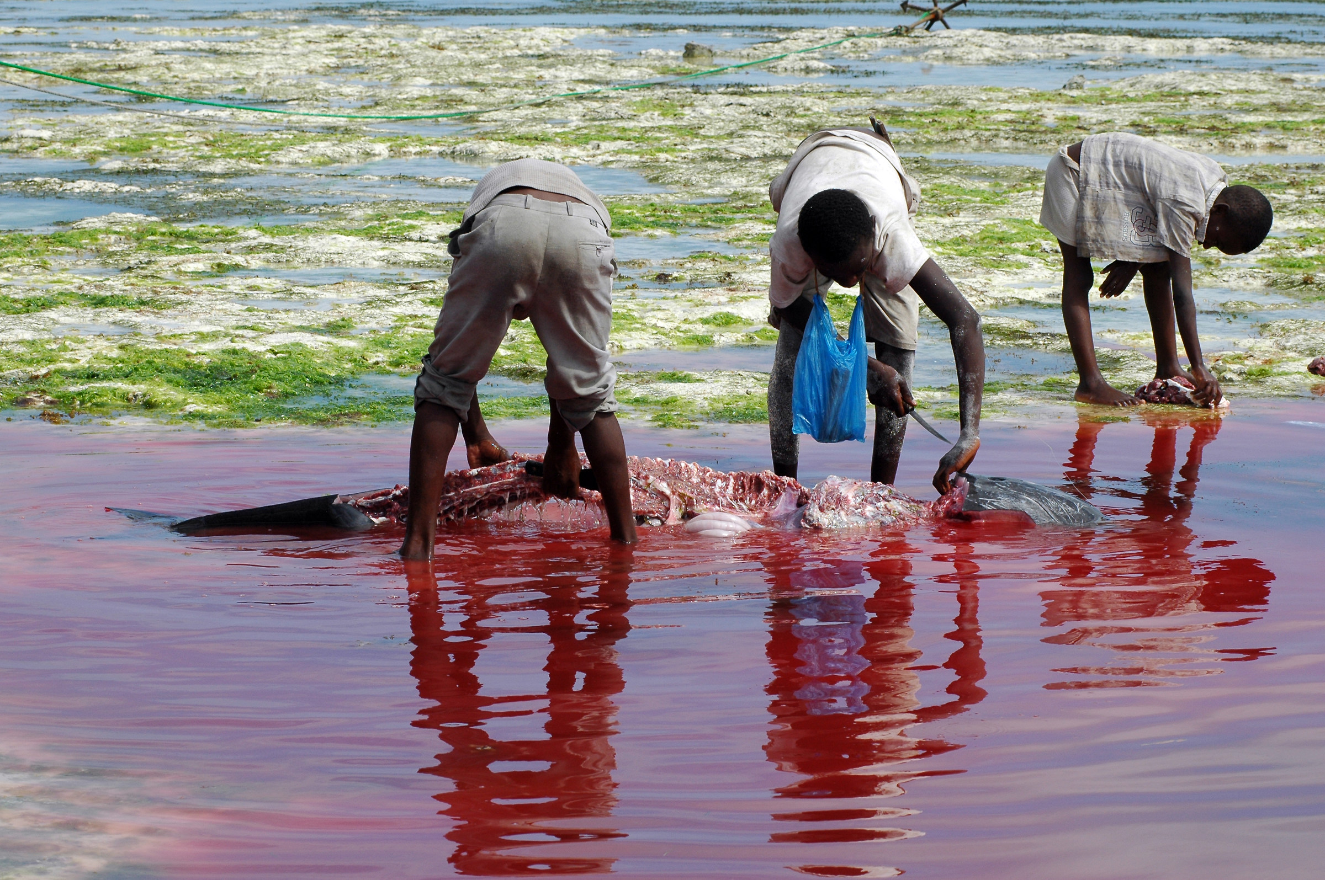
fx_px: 4412
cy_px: 440
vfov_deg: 11.4
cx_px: 662
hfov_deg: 17.1
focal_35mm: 120
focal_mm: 80
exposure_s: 1/400
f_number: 10
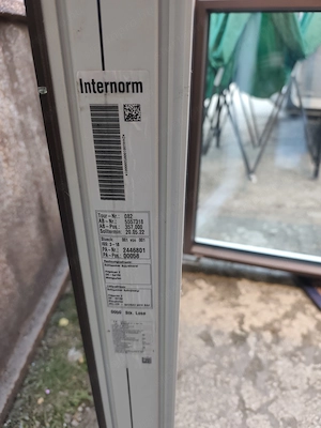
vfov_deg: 73.9
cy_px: 214
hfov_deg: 58.9
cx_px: 160
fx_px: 284
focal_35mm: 23
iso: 500
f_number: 1.65
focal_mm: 6.19
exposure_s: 1/50
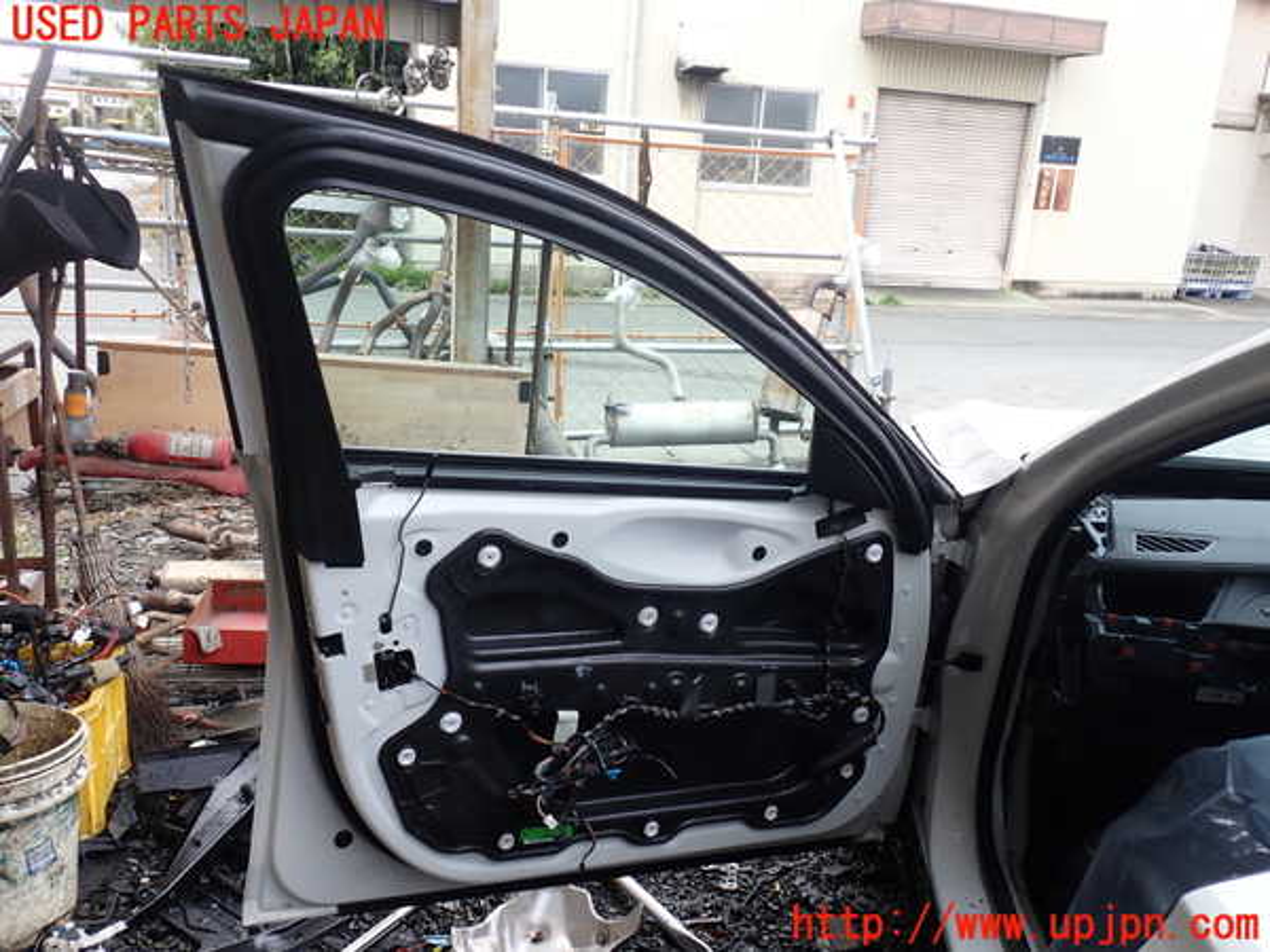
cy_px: 476
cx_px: 635
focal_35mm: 30
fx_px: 1101
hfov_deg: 60.0
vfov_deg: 46.8
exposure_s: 1/100
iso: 100
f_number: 3.2
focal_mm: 5.4
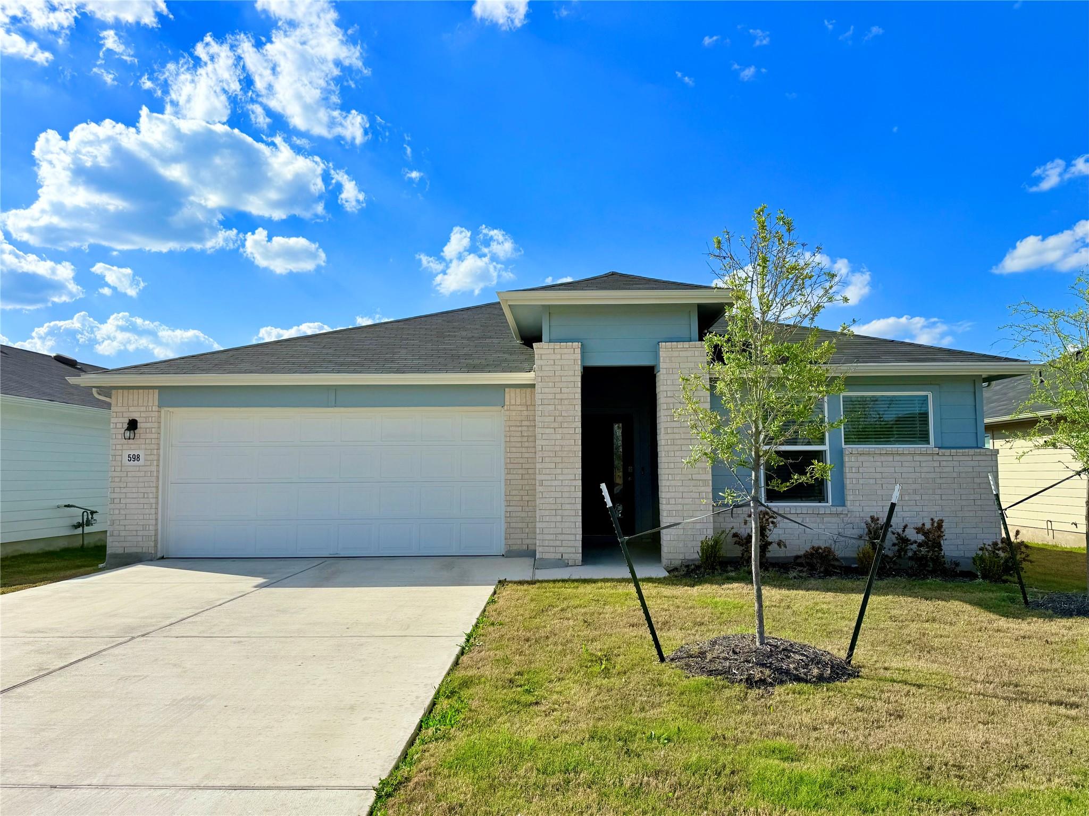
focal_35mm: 24
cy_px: 408
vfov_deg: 56.8
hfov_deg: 71.6
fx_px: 755
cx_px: 544
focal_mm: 6.76
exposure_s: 1/10309
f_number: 1.78
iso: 80
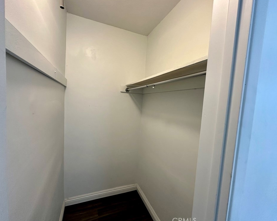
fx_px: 123
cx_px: 136
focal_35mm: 15
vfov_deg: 84.0
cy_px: 111
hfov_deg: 96.8
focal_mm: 2.22
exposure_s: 1/120
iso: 200
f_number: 2.2
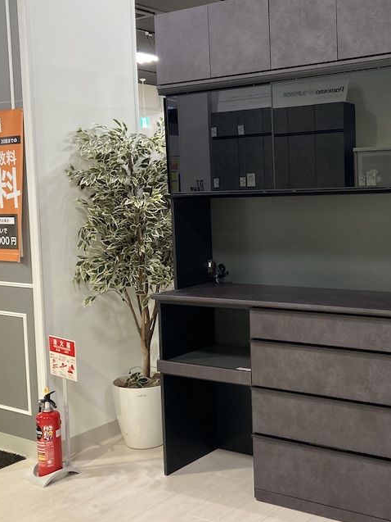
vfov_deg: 42.1
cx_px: 304
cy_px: 248
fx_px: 677
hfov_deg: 31.5
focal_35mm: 45
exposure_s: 1/60
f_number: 1.8
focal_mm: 3.99
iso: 125
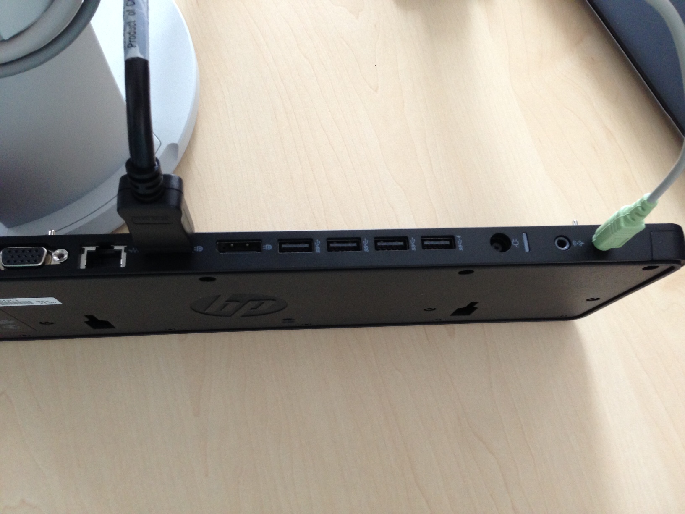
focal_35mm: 33
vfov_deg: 42.9
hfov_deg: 55.4
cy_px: 257
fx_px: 653
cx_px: 342
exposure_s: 1/20
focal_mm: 4.12
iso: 160
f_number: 2.4
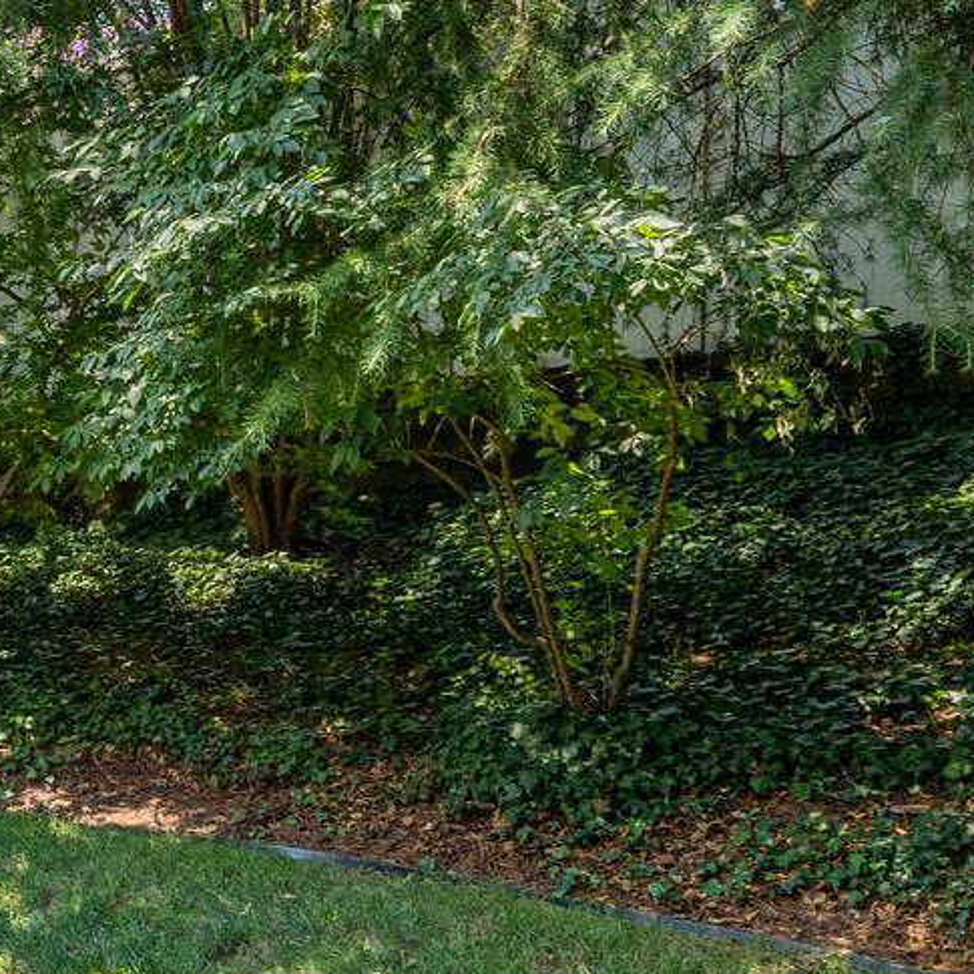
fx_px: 1999
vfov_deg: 27.3
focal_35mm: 63
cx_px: -414
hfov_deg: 23.1
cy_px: 632
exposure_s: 1/125
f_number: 8
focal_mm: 17.5
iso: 200
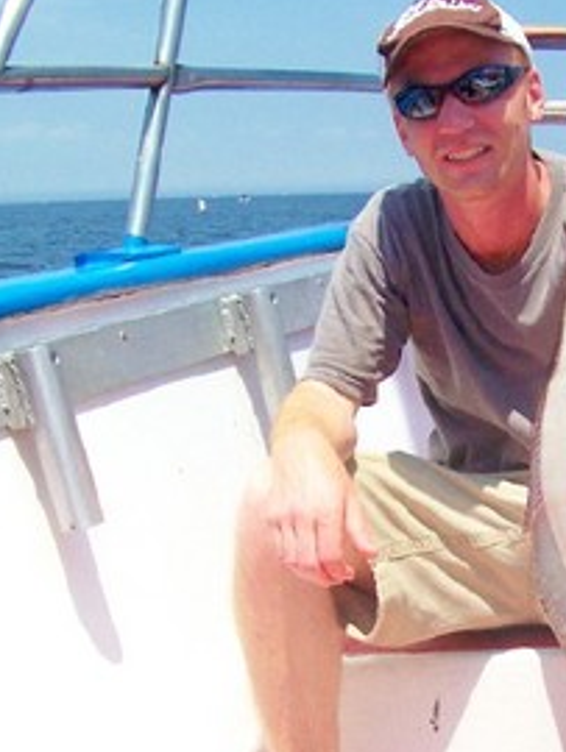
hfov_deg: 20.4
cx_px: 502
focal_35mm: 71
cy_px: 622
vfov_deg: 26.8
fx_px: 1545
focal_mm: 5.85
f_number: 4
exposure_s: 1/800
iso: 64
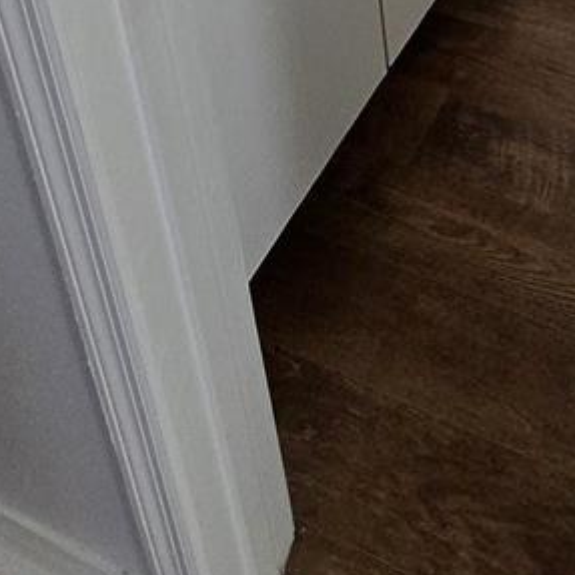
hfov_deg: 32.6
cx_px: 569
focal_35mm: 48
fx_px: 902
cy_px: -409
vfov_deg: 23.1
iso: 250
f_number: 2.2
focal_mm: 2.2
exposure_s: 1/359
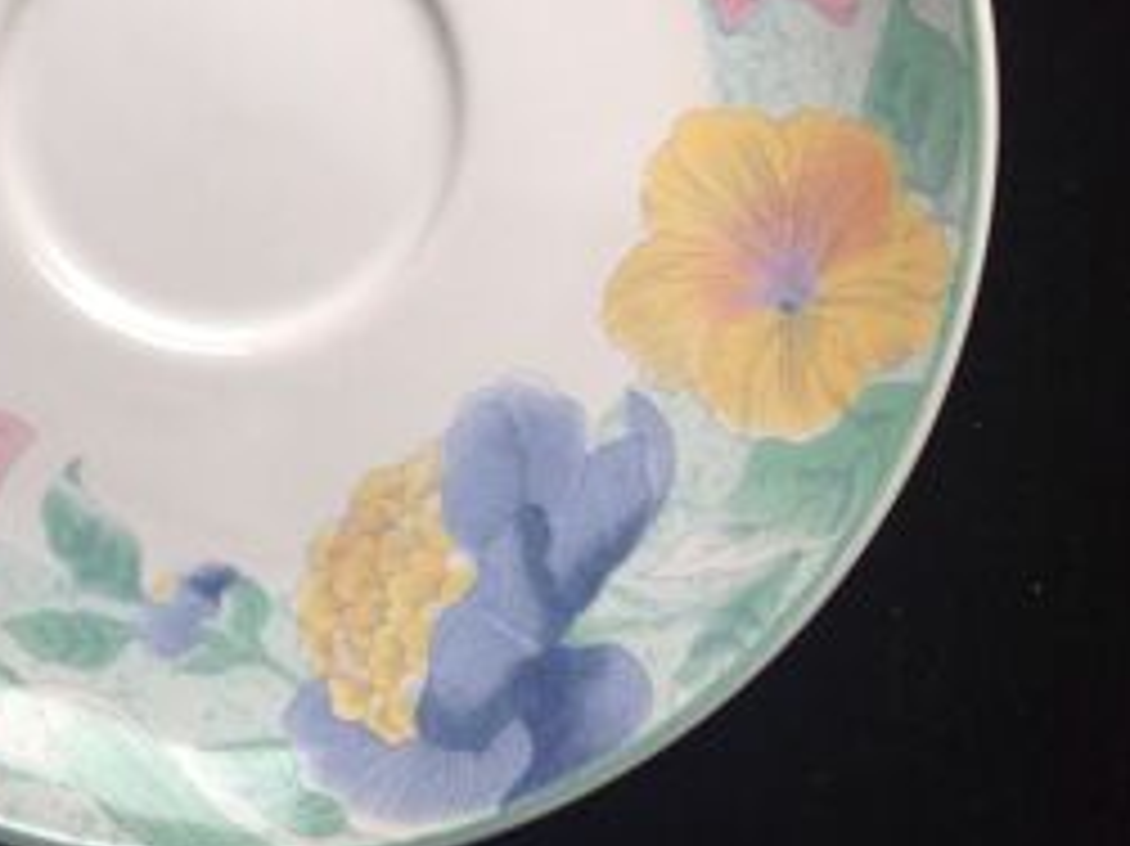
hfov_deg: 28.4
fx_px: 2186
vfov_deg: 21.5
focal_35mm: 67
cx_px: 225
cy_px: 119
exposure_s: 1/60
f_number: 2.4
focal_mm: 4.28
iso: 64
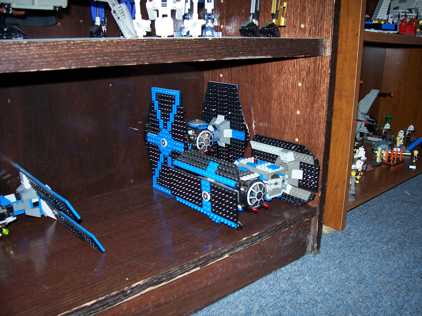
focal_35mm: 34
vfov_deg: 41.8
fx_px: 414
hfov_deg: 54.0
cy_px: 158
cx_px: 211
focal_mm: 5.6
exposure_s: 1/60
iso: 125
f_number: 2.7
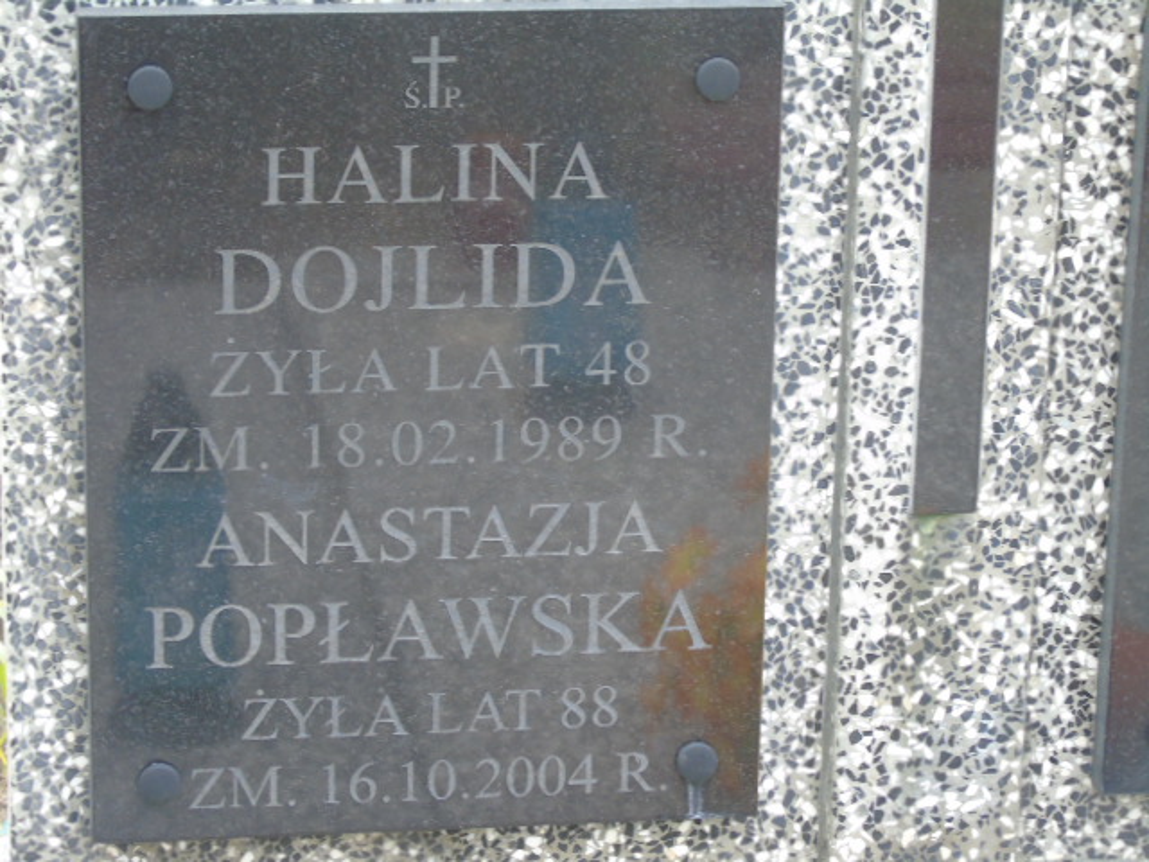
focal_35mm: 124
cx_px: 574
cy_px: 431
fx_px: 4116
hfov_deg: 15.9
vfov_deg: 12.0
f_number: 4.6
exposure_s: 1/30
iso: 200
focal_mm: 22
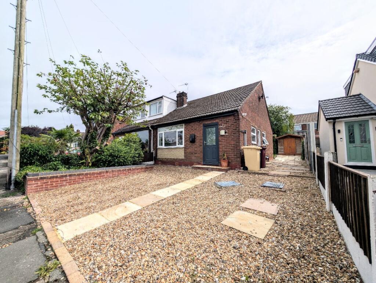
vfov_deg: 94.6
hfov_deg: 110.5
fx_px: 131
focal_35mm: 12
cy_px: 142
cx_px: 188
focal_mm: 2.02
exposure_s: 1/4673
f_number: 1.7
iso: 54
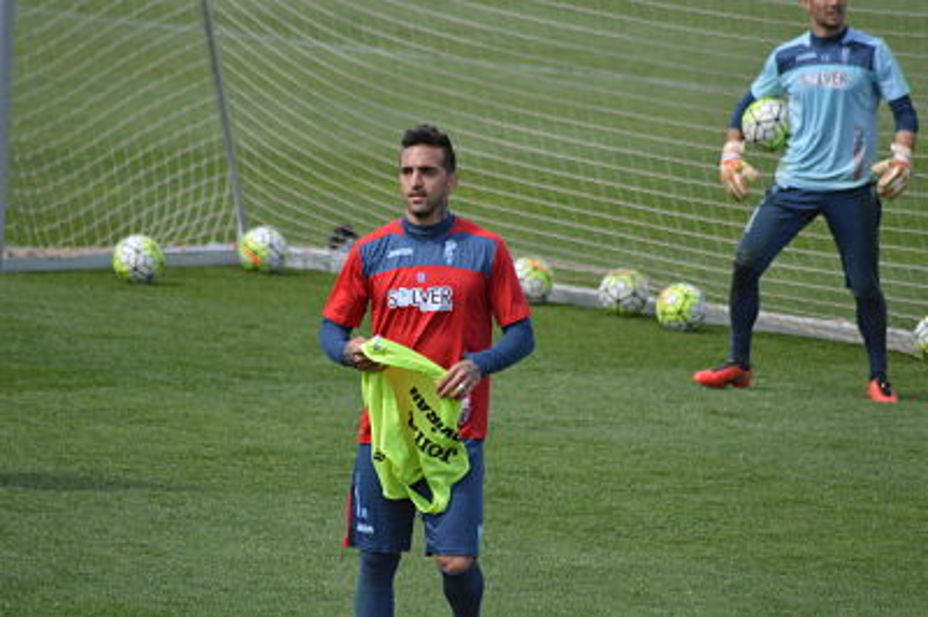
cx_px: 464
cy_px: 308
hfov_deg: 4.6
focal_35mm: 450
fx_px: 11590
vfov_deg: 3.0
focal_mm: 300
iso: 400
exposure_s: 1/1600
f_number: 5.6
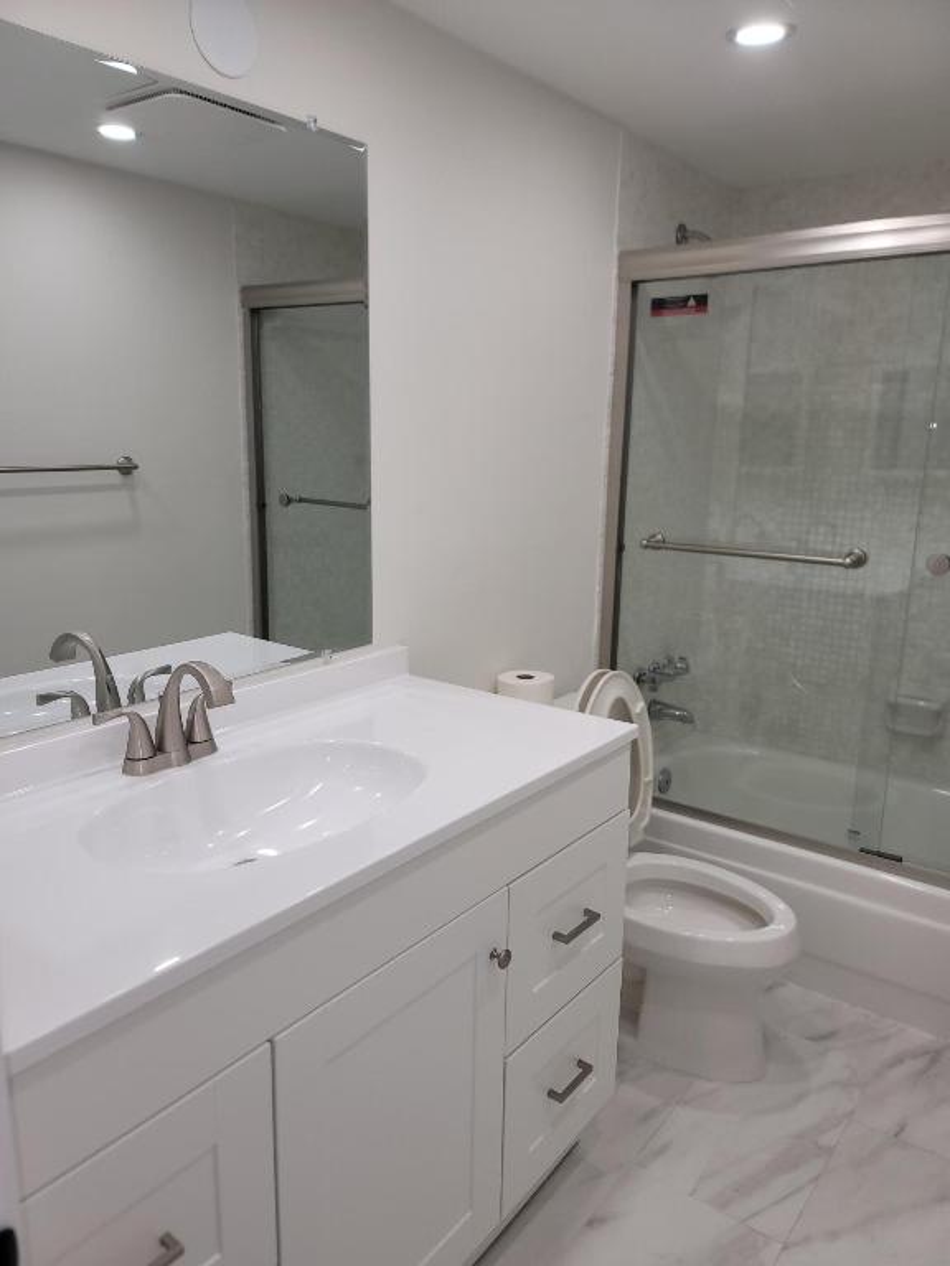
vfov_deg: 69.4
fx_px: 915
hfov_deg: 54.9
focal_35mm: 25
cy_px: 633
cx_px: 475
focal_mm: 7
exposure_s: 1/60
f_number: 1.8
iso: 40
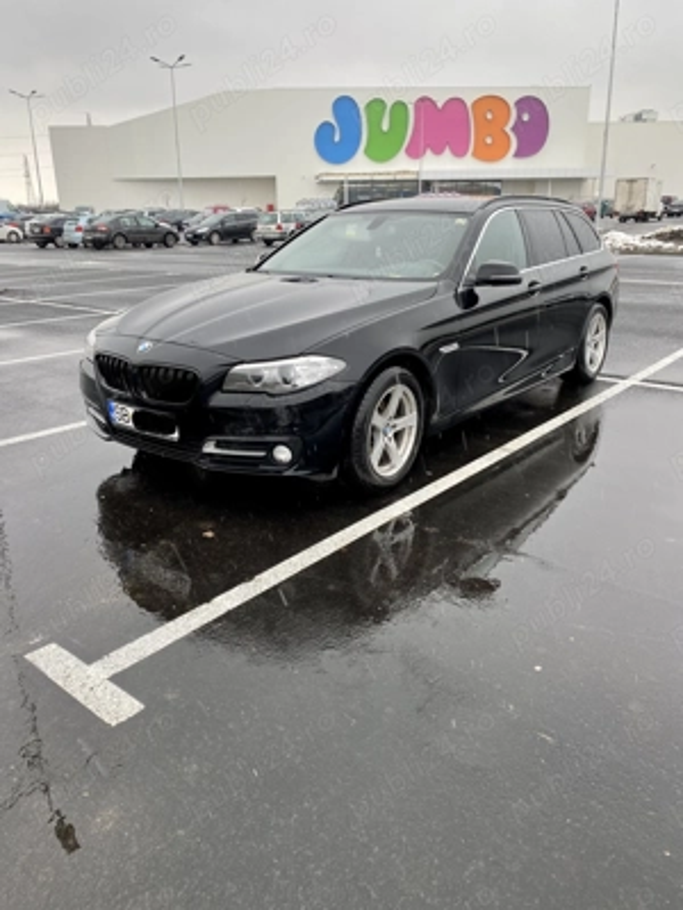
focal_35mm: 26
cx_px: 342
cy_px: 455
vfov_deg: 67.3
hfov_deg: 53.1
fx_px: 684
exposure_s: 1/122
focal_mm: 4.25
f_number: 1.8
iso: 40
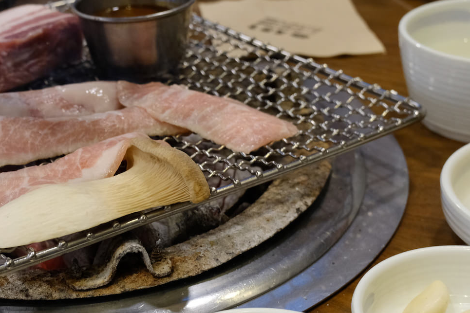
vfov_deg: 20.0
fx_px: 888
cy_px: 169
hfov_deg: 29.0
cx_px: 93
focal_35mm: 68
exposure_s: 1/60
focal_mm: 27
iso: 2500
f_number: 5.6
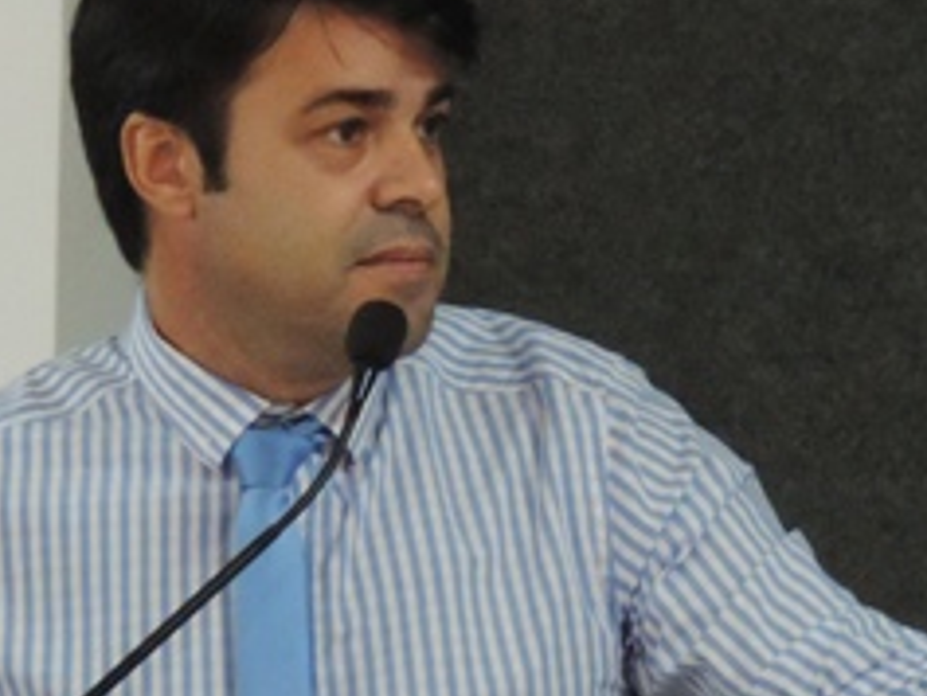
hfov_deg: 5.1
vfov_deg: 3.8
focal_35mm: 392
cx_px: 215
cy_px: 602
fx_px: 10503
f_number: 4.4
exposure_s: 1/30
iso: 1600
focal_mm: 25.8
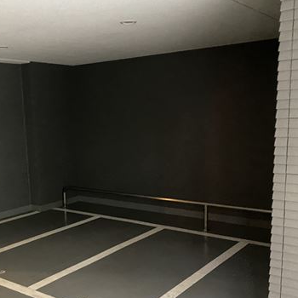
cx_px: 96
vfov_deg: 39.8
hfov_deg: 39.5
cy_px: 186
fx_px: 409
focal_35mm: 42
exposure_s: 1/30
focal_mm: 4.25
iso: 1000
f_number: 1.8
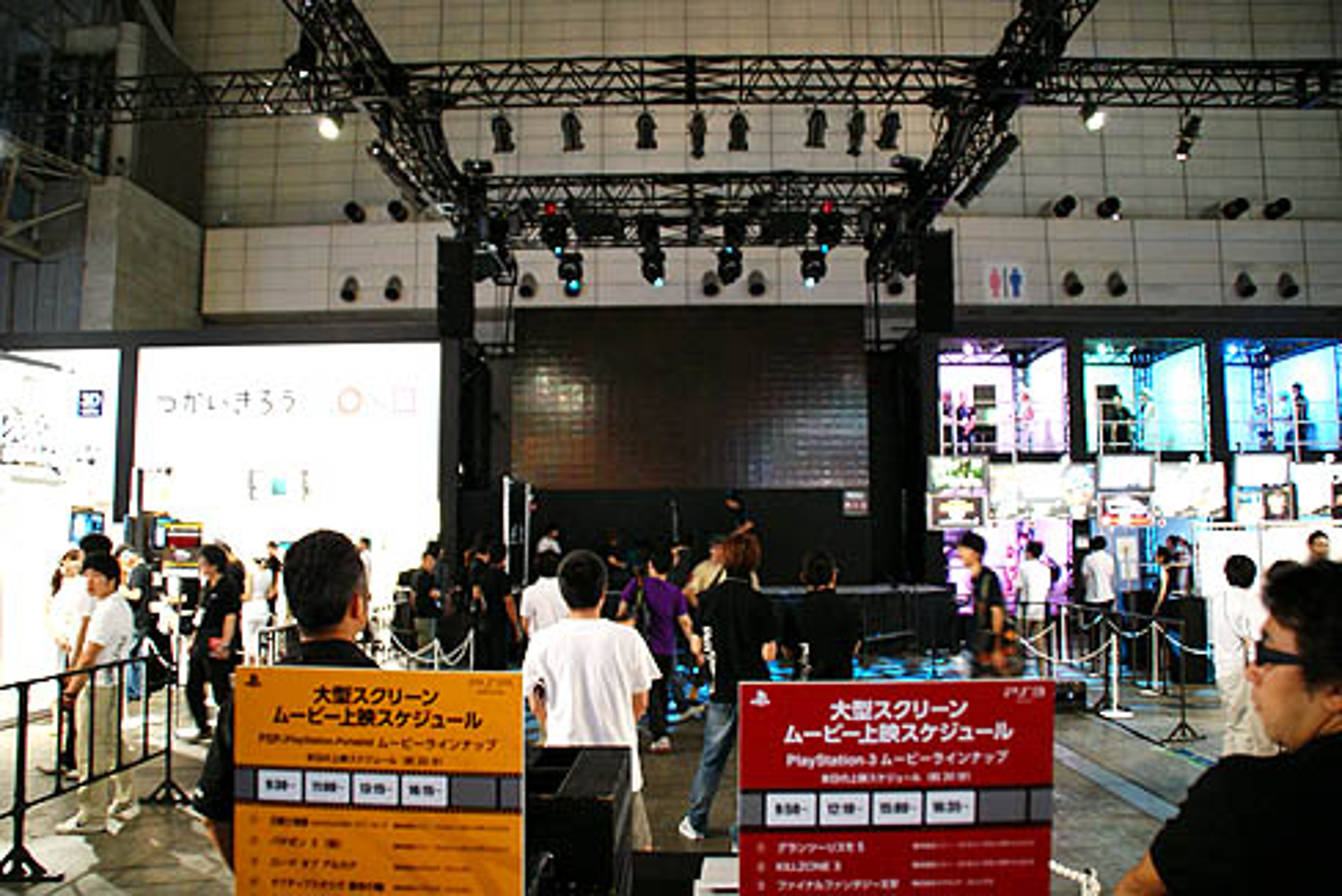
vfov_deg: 48.0
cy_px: 448
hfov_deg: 67.4
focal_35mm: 27
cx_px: 671
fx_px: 1007
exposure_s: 1/20
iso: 800
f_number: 3.5
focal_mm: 18
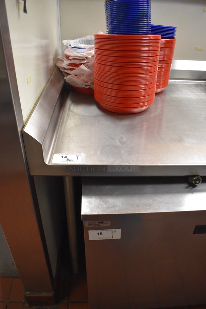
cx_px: 103
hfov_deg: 48.0
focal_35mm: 27
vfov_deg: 67.3
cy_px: 154
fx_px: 231
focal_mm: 18
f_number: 3.5
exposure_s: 1/125
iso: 2500
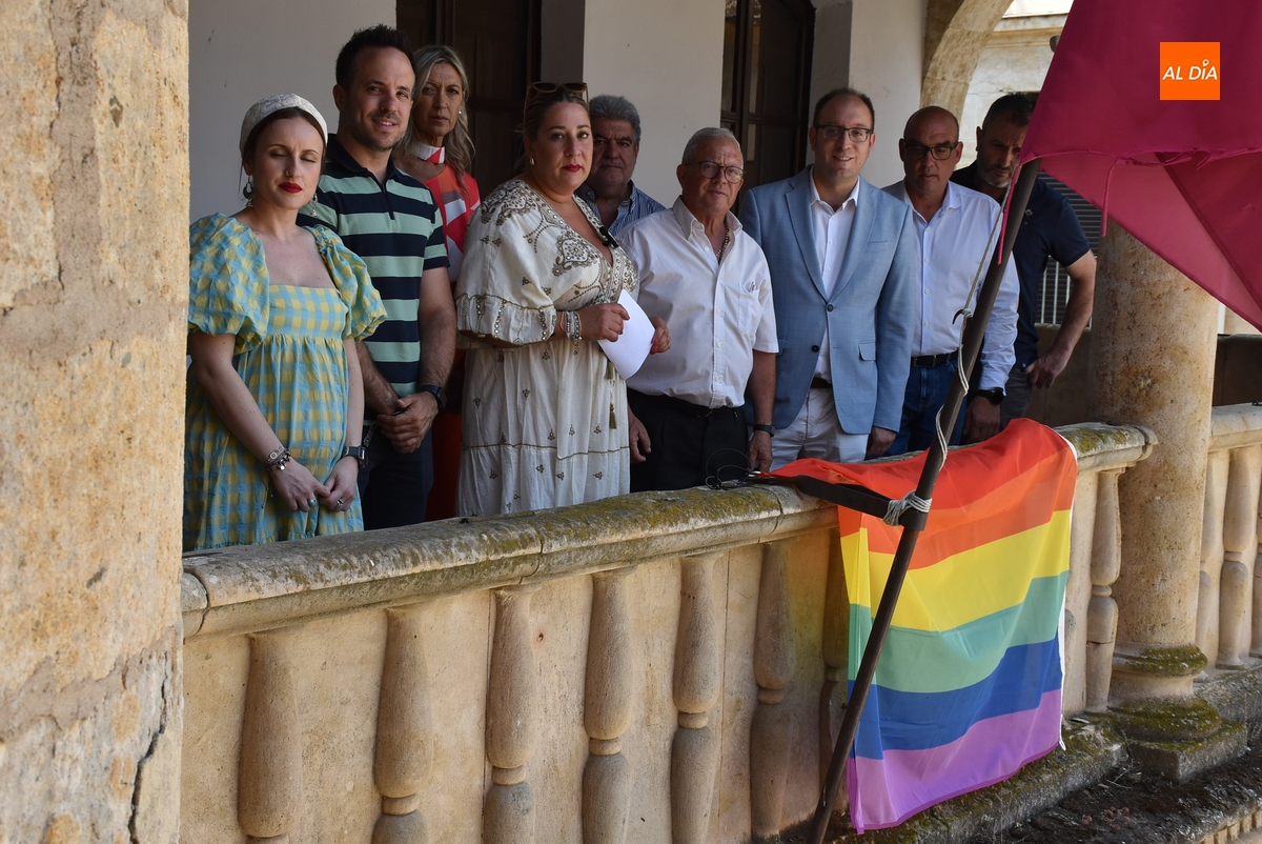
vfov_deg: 23.8
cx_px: 631
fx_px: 2000
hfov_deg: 35.0
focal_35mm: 57
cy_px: 422
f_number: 8
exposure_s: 1/250
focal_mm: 38
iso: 400
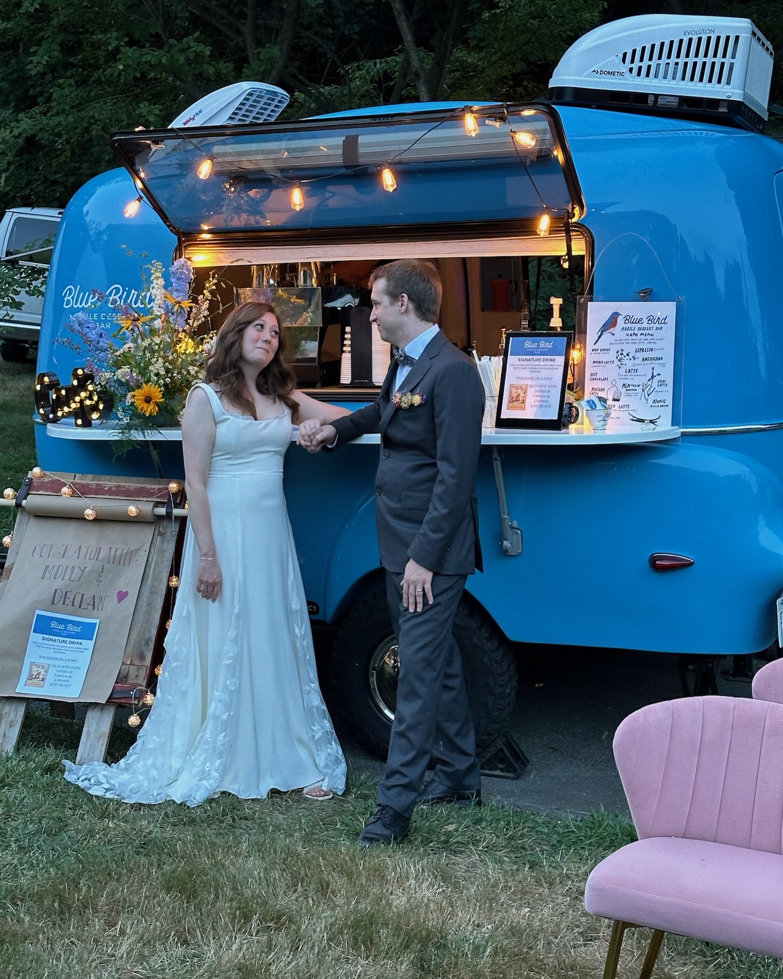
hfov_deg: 29.7
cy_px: 477
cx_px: 386
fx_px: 1477
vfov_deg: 36.7
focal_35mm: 51
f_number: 1.78
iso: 250
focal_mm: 6.86
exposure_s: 1/40
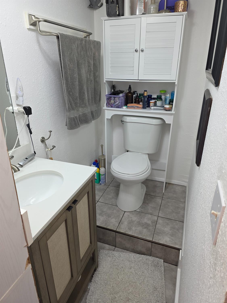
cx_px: 114
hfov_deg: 58.9
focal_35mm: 23
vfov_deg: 73.9
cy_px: 152
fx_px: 201
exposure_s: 1/60
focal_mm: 6.3
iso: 25
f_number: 1.7
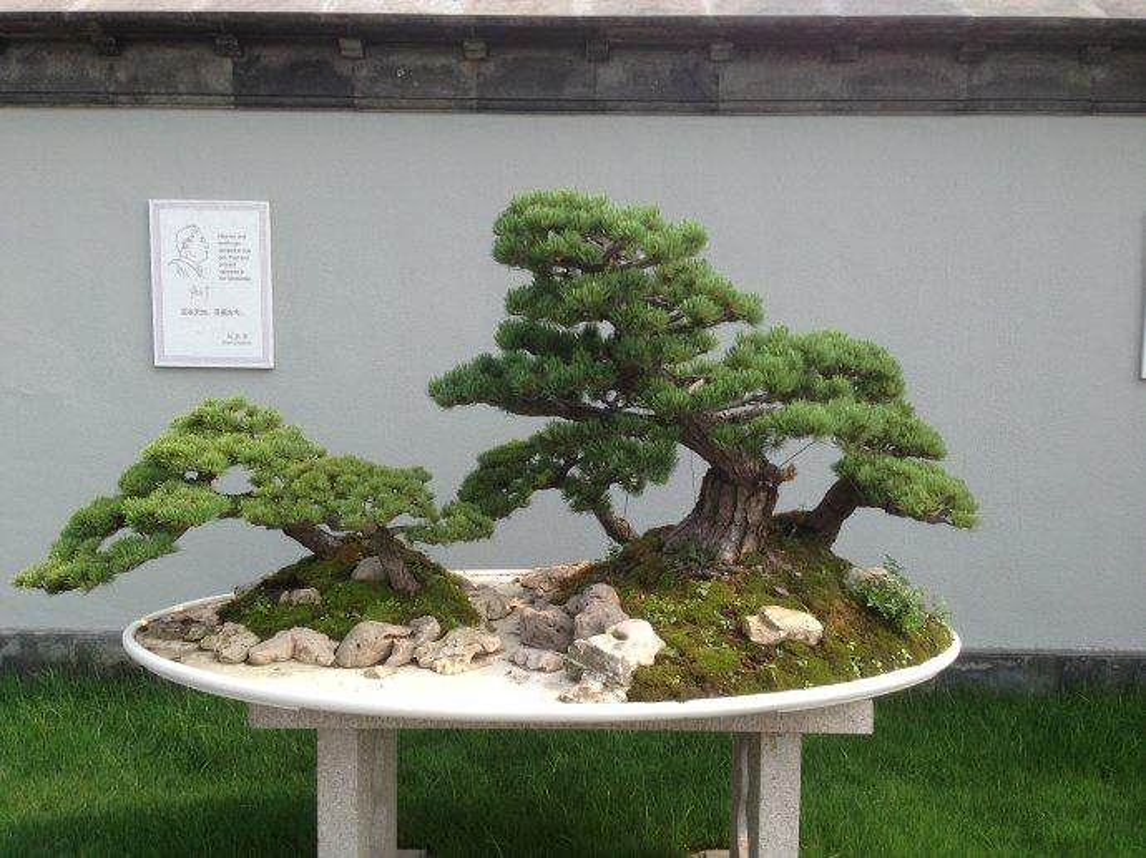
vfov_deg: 42.9
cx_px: 573
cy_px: 429
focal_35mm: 33
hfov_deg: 55.4
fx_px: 1092
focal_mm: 4.13
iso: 50
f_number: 2.4
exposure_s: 1/653
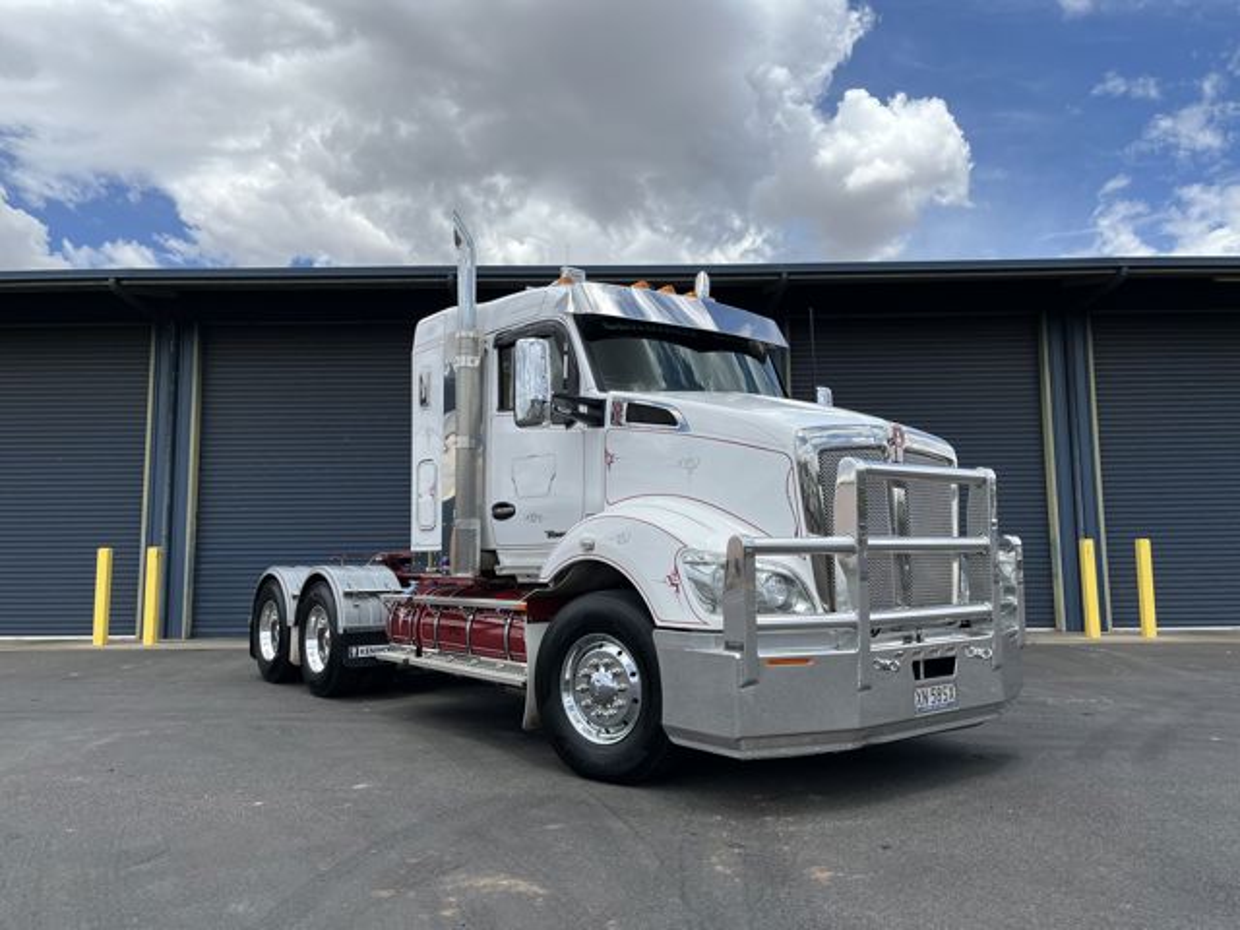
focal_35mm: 26
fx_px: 931
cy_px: 465
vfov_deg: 53.1
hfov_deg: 67.3
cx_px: 620
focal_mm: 5.1
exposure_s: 1/4310
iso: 50
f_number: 1.6
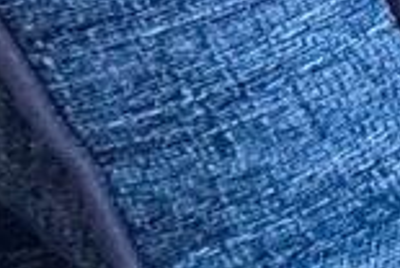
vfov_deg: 10.2
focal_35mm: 96
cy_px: -554
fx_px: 1069
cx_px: 1311
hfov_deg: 10.4
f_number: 2.2
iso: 100
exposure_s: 1/100
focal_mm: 2.22
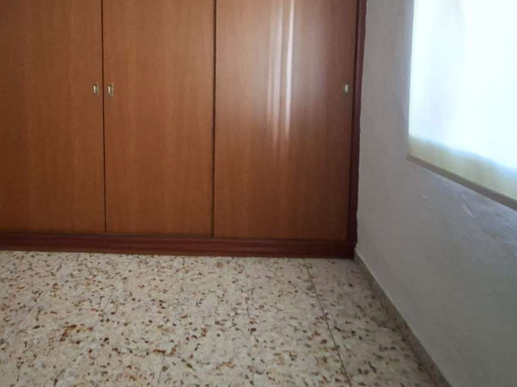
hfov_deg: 67.5
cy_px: 110
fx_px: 358
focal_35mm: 24
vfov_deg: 54.8
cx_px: 135
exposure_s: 1/20
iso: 500
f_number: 2.2
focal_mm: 1.74
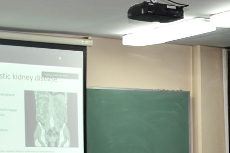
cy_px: 223
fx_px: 799
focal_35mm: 125
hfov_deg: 15.6
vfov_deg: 10.6
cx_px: 297
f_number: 4
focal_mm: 20
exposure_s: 1/30
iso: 400
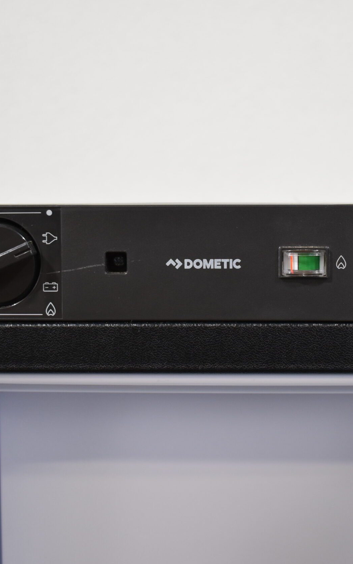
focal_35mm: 79
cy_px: 279
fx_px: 1216
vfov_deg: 26.1
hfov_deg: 16.5
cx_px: 232
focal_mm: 34
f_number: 4.5
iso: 800
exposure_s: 1/160
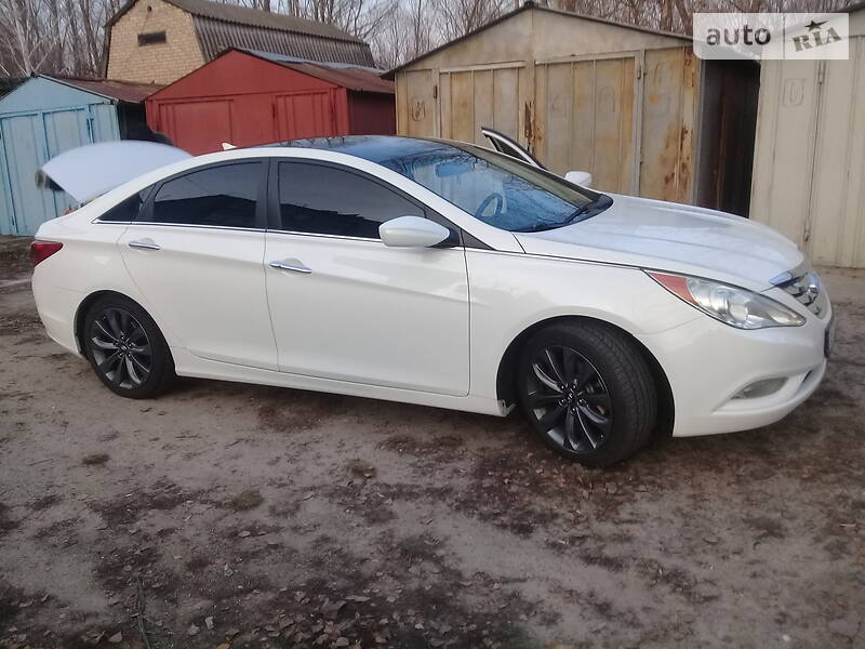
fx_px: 775
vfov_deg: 45.4
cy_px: 324
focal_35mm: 31
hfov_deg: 58.4
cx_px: 432
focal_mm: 3.3
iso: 80
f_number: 2.2
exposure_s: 1/33
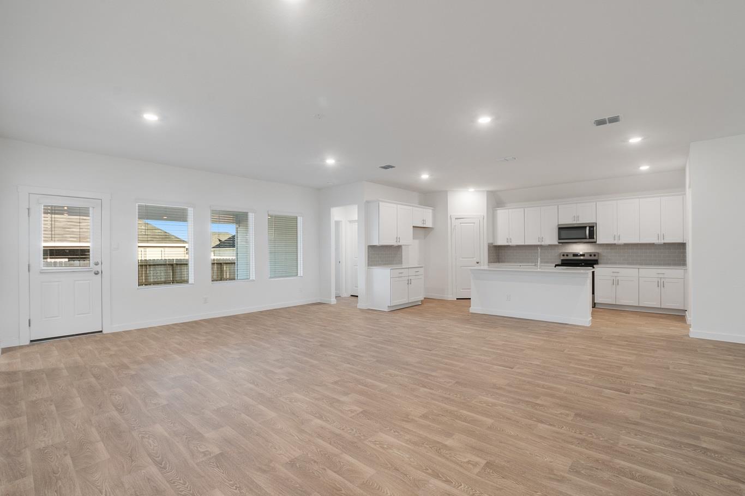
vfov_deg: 77.3
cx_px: 372
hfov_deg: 100.4
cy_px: 248
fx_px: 310
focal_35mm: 15
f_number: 8
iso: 320
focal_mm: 10
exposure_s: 1/5
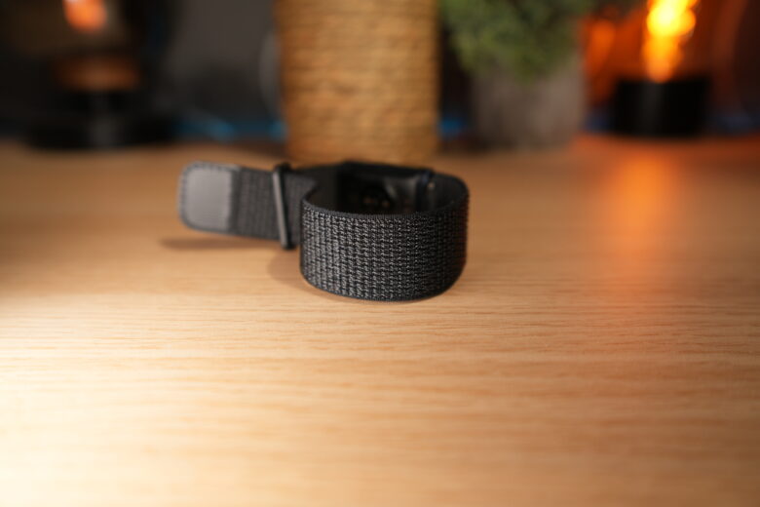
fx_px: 475
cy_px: 254
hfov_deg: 77.3
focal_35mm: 22
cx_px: 380
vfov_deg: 56.1
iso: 100
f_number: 2.2
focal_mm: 15
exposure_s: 1/400
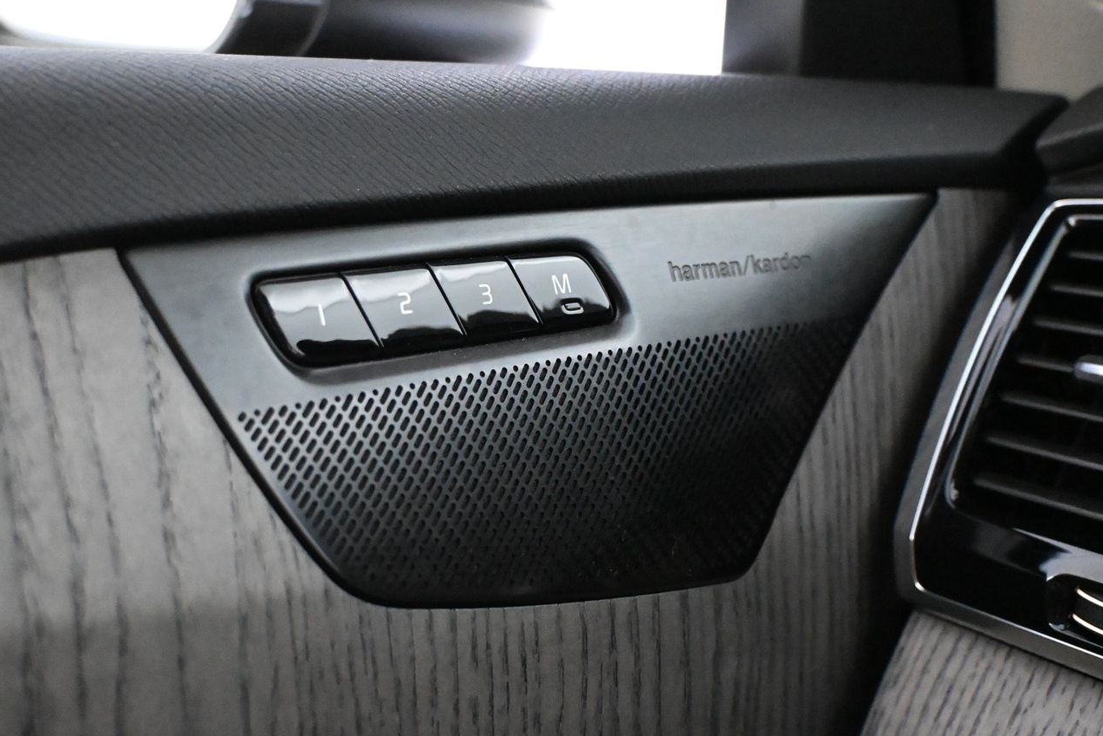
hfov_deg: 46.4
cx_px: 586
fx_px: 1287
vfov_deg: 31.9
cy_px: 347
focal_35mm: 42
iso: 10000
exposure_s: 1/60
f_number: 4
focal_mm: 22
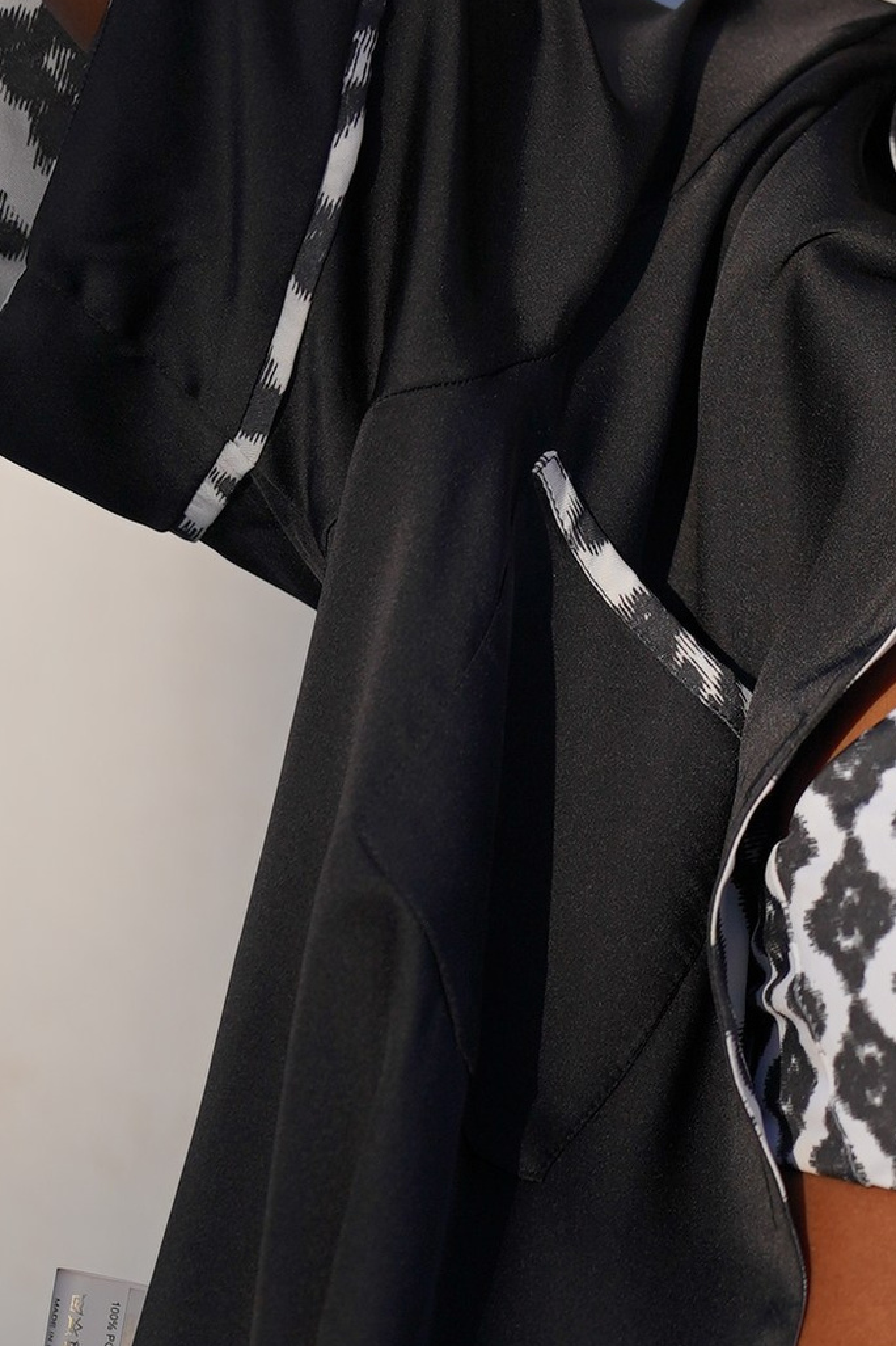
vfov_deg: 4.1
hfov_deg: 2.7
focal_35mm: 505
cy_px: -442
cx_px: 482
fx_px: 18865
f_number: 2.2
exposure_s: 1/4000
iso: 100
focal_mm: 135
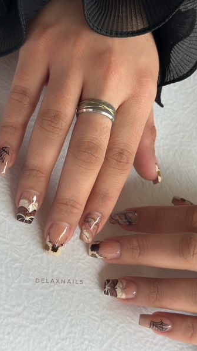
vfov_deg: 37.2
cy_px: 164
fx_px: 520
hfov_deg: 21.4
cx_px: 99
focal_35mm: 56
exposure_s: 1/171
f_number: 1.78
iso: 100
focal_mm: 6.86
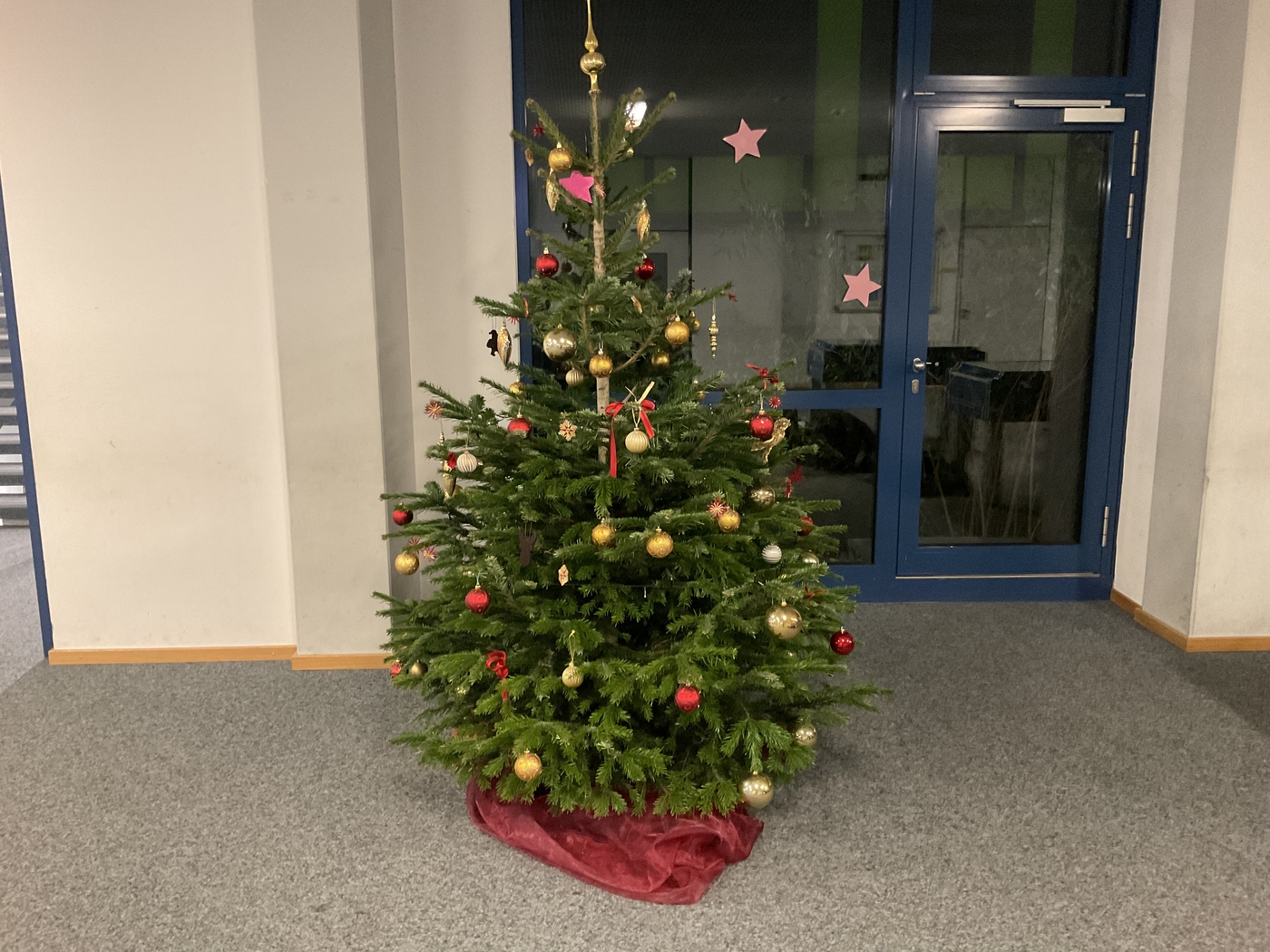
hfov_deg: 61.7
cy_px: 476
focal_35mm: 29
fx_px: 1064
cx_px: 635
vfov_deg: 48.2
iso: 320
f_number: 1.8
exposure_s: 1/33
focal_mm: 3
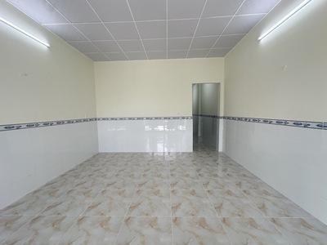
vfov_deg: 85.7
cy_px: 122
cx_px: 164
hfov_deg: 102.1
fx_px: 132
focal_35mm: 14
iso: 40
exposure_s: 1/109
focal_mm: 2.22
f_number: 2.2
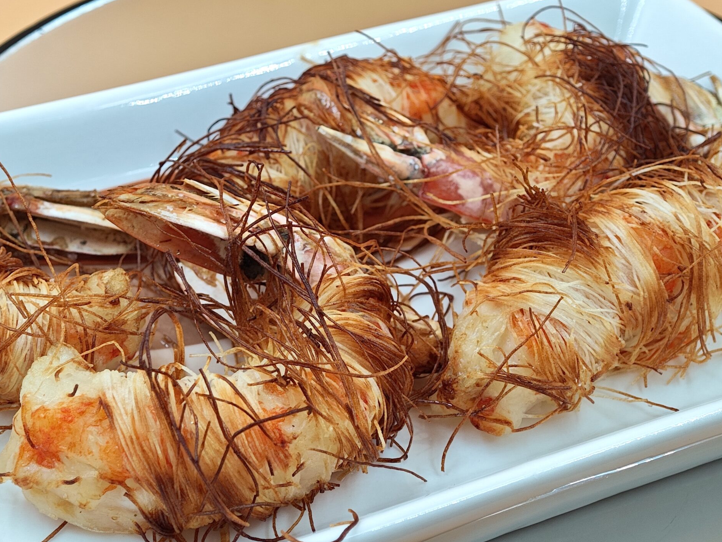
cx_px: 323
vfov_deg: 18.0
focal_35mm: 82
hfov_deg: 23.8
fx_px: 1710
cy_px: 302
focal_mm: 9
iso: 100
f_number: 2
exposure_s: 1/100
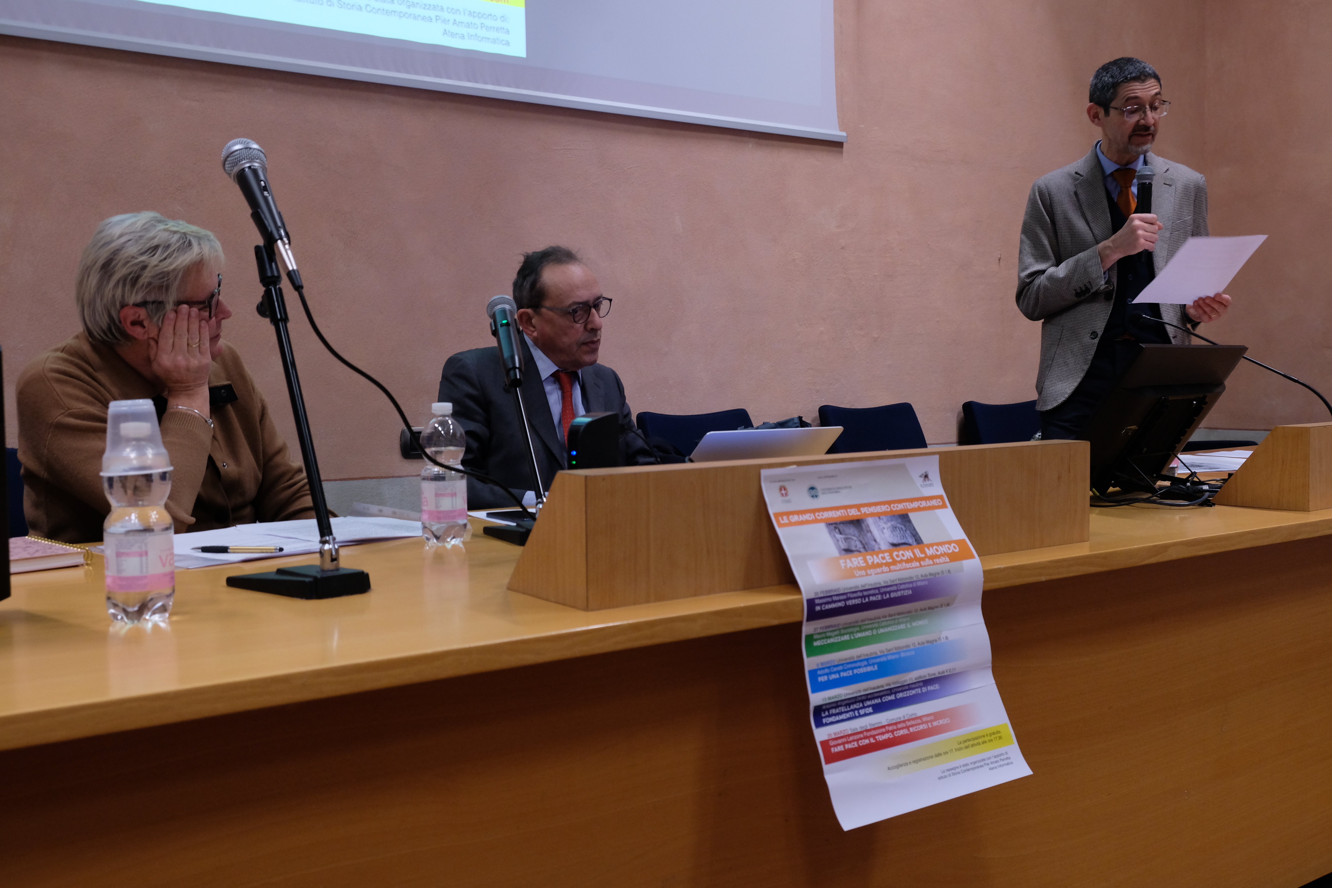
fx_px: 1221
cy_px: 444
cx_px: 666
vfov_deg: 40.0
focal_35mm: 33
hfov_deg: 57.2
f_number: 5.6
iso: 1250
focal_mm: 22.3
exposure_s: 1/30
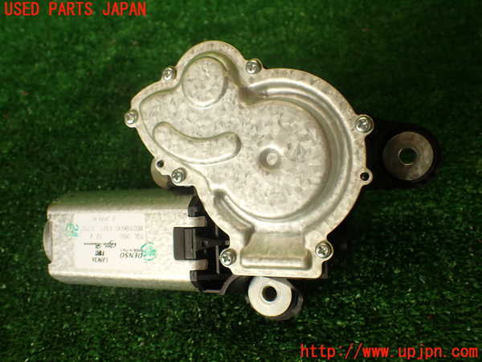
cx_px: 241
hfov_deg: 56.8
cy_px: 181
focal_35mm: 32
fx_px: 446
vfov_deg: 44.2
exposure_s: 1/80
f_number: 2.4
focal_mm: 5.79
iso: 100
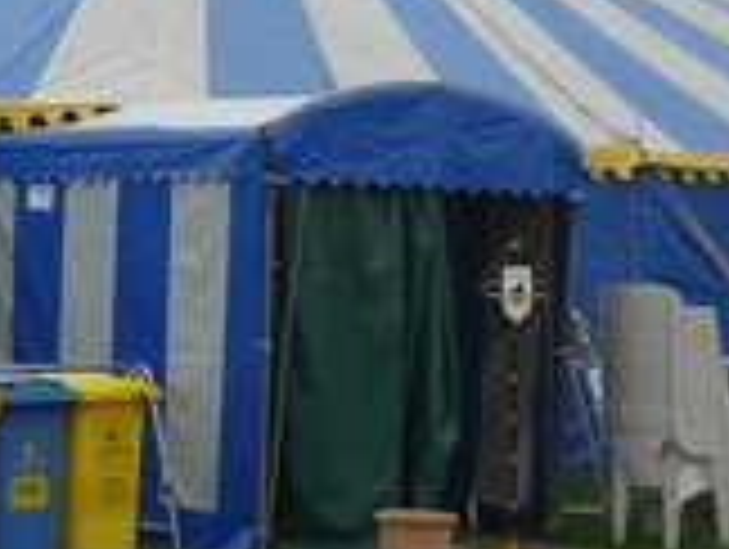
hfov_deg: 15.7
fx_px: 2573
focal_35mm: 122
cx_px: -76
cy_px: 158
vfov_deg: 12.2
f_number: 2.8
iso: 100
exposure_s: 1/400
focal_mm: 5.5
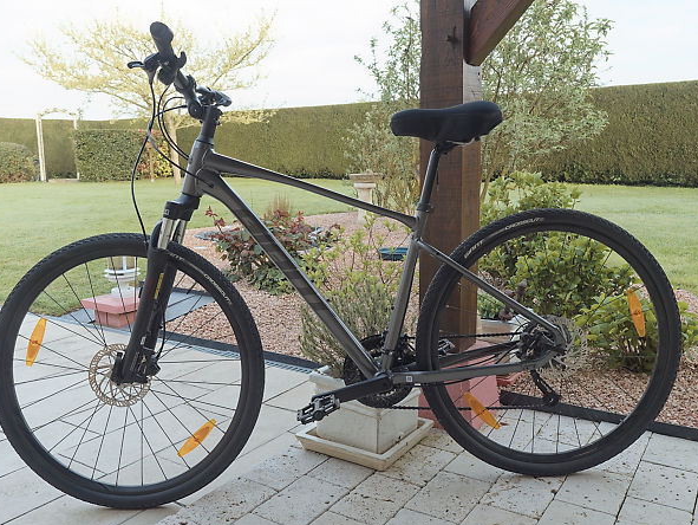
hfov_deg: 55.3
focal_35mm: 33
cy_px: 270
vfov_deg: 43.0
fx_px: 666
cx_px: 351
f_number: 5.6
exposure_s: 1/80
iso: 400
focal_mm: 15
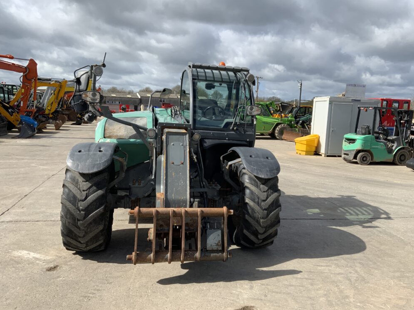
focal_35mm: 30
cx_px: 213
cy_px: 152
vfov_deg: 46.8
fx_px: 359
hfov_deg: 60.0
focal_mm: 3
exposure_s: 1/1912
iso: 16
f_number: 1.8
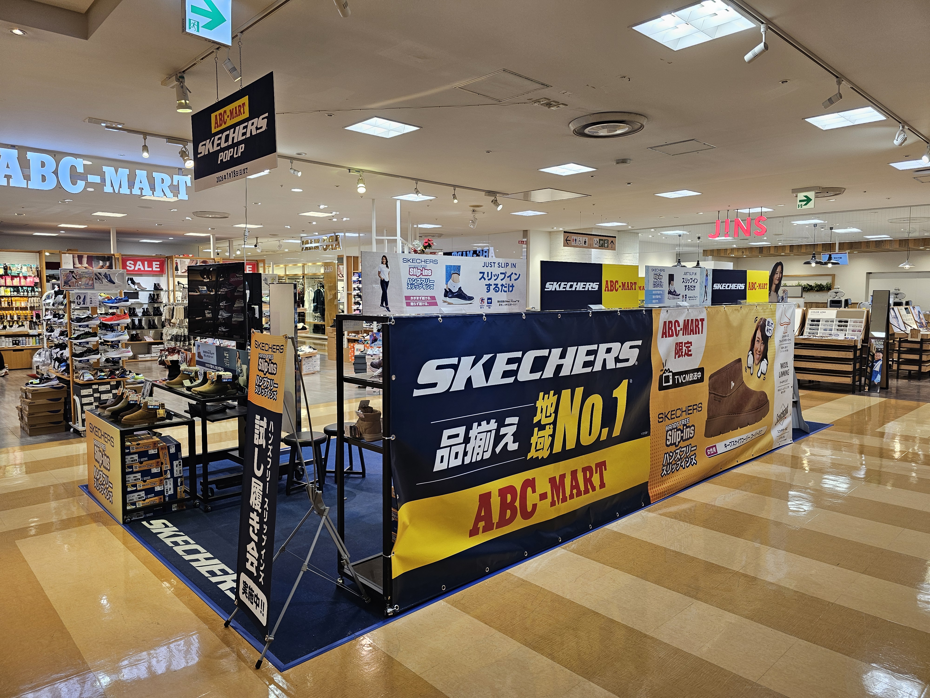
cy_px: 349
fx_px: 618
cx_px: 465
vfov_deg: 58.9
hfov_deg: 73.9
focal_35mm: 23
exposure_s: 1/100
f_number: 1.7
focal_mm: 6.3
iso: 80
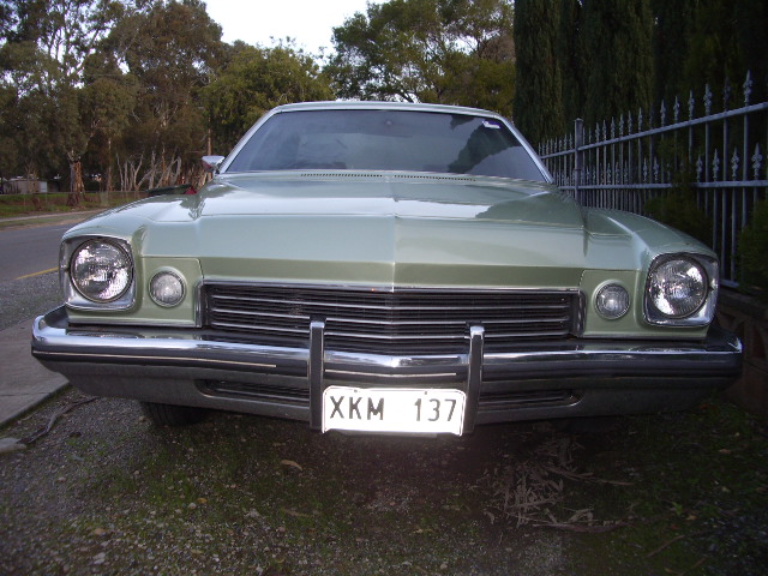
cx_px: 384
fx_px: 777
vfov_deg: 40.7
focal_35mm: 35
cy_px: 288
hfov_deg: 52.6
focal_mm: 5.8
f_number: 2.6
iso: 80
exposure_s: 1/40
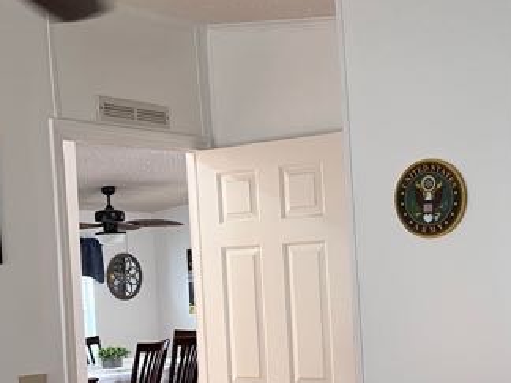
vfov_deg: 21.8
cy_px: 262
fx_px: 989
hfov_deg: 28.8
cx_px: 344
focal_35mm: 67
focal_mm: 5.7
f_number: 1.5
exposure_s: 1/60
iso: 250
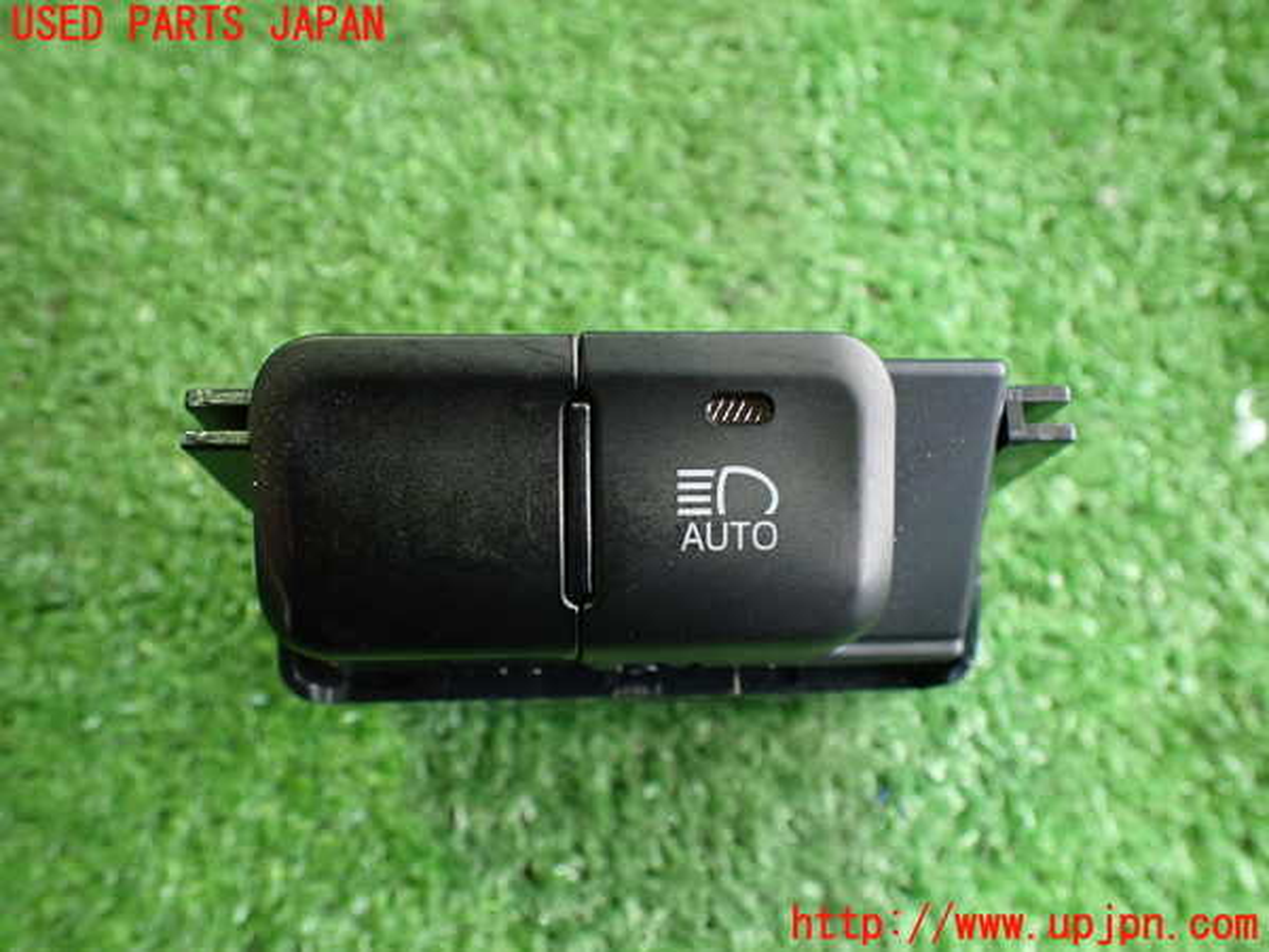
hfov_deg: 60.0
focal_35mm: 30
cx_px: 634
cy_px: 476
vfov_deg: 46.8
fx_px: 1100
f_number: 2.3
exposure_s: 1/50
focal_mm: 5.4
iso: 800
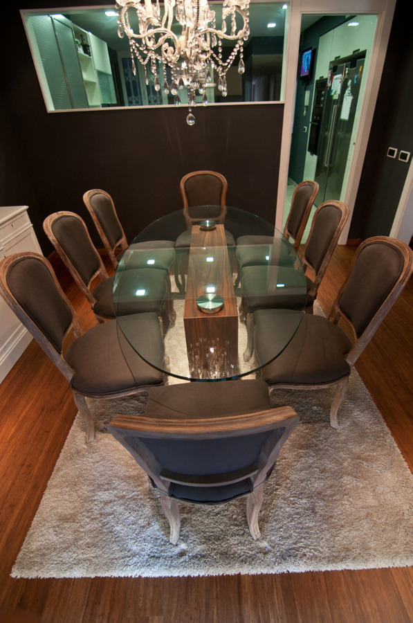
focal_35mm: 16
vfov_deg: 95.1
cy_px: 312
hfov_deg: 71.9
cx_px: 206
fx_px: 285
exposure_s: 1/60
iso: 500
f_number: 2.8
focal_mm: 11
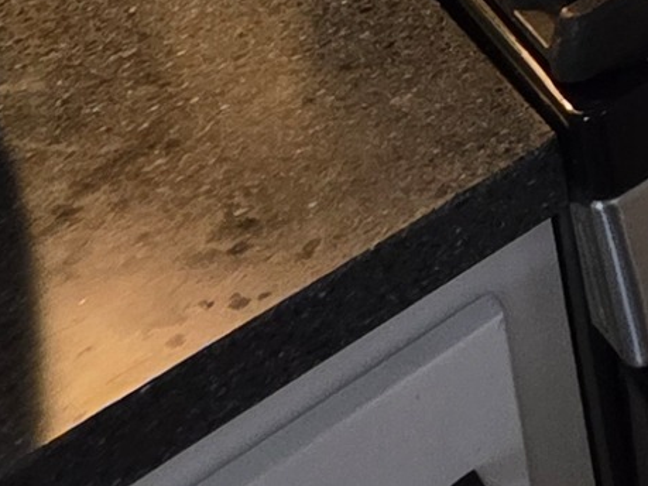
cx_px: 1711
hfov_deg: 13.3
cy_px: -1050
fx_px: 1628
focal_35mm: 87
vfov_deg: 10.5
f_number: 1.9
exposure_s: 1/120
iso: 160
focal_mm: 2.2
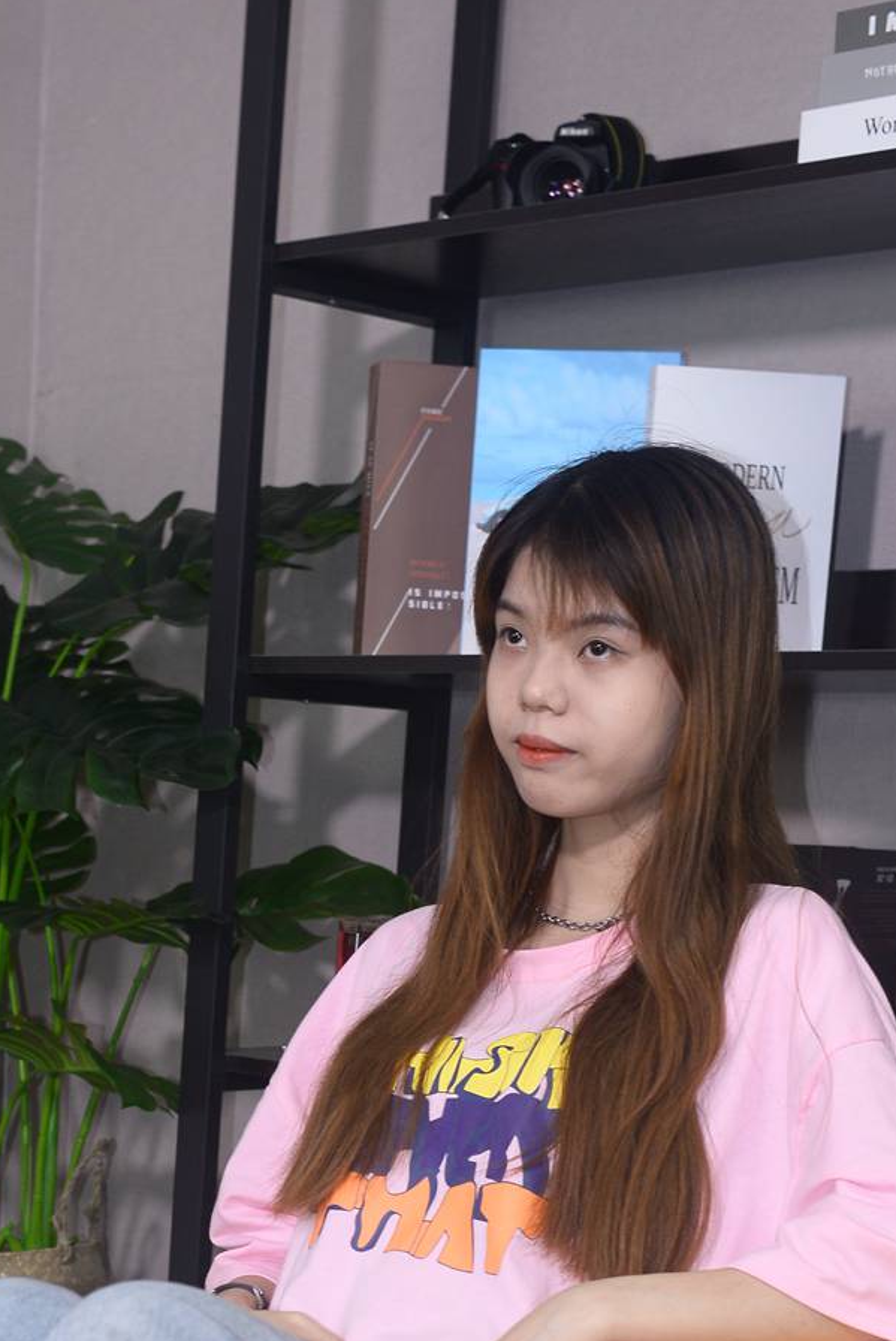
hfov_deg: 17.8
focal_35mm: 76
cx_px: 144
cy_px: 1152
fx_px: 2834
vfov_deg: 26.0
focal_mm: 35
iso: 500
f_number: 5
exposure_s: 1/125
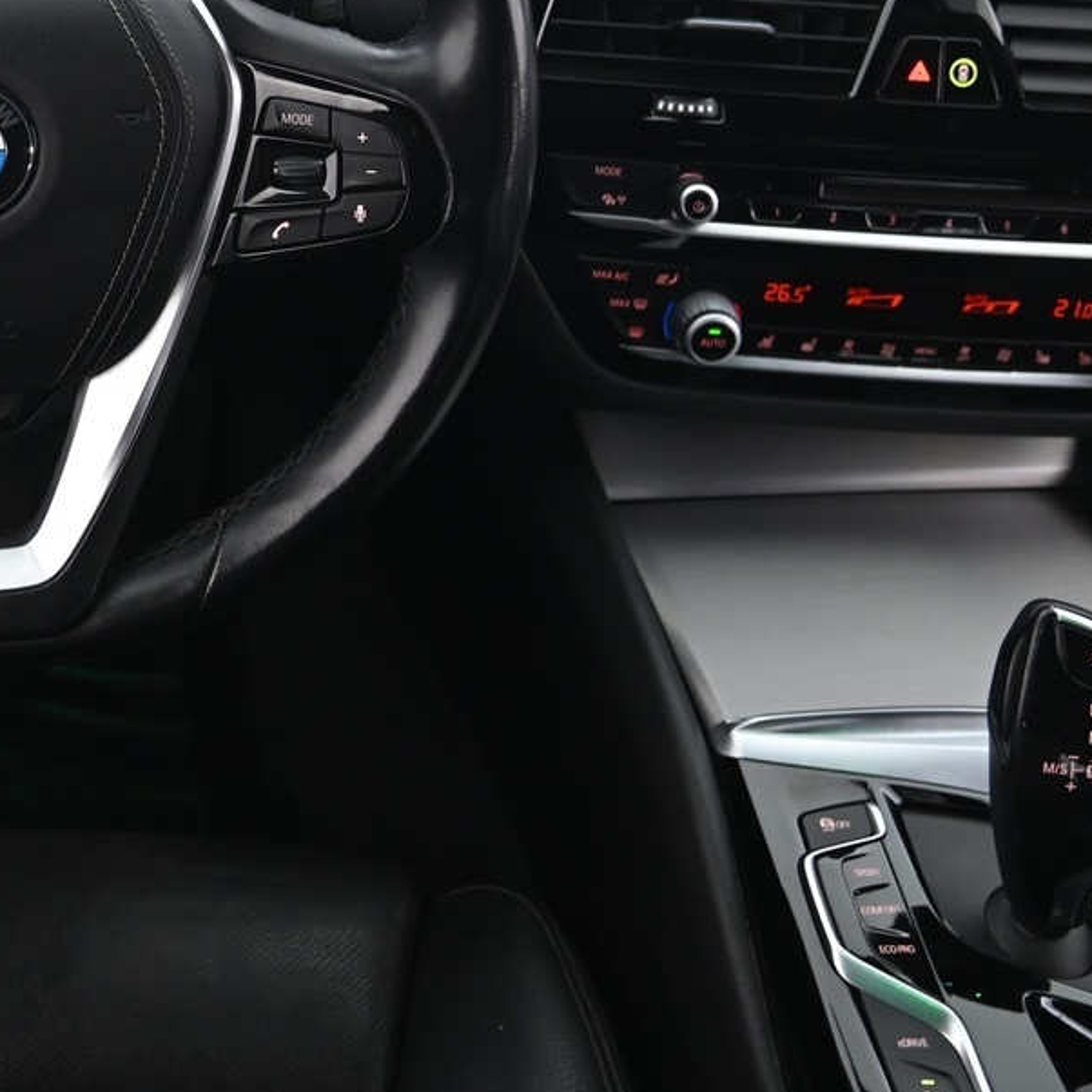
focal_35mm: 55
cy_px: 256
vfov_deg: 30.5
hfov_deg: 29.0
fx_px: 1963
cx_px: -13
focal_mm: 24
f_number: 4
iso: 2000
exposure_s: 1/13
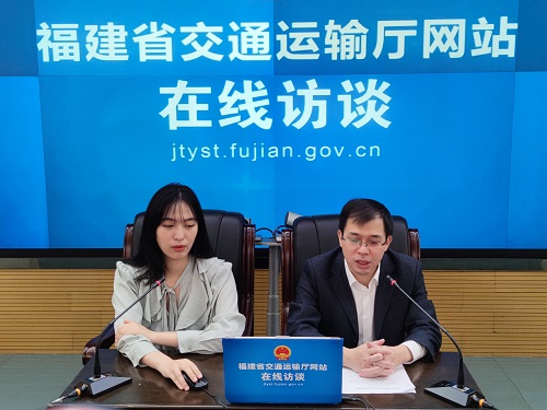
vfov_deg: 36.0
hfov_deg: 46.8
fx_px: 632
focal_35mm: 40
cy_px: 205
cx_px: 274
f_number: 1.69
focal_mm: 6.72
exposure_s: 1/45
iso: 368
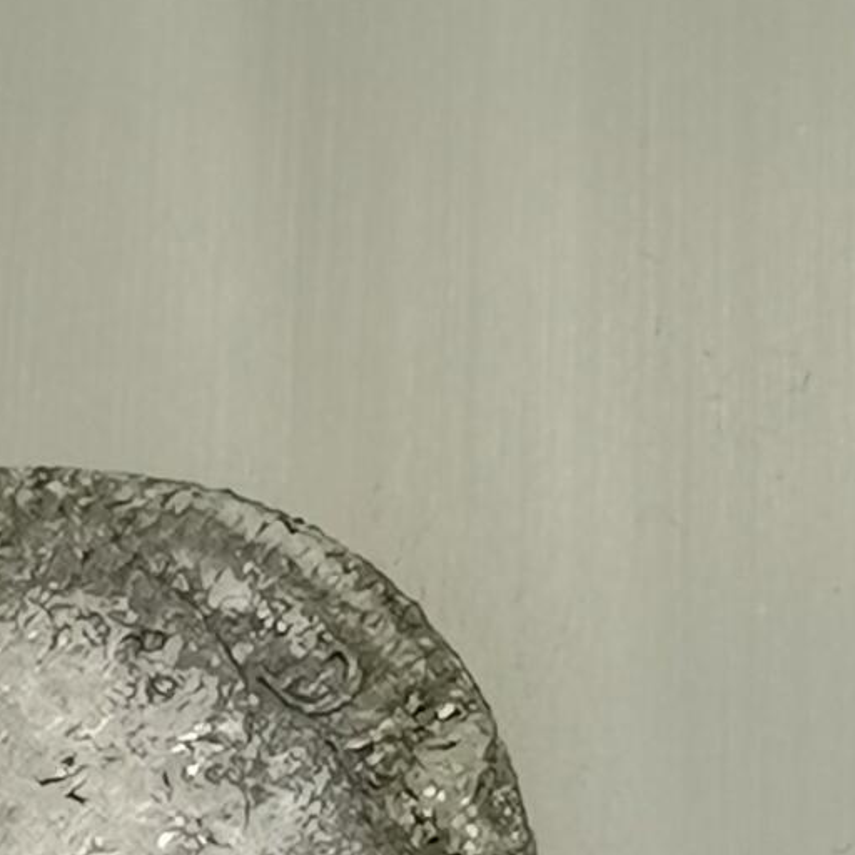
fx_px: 7210
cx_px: 47
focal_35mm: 258
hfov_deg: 6.8
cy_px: 1131
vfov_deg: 6.7
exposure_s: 1/100
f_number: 1.8
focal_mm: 5.58
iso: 160
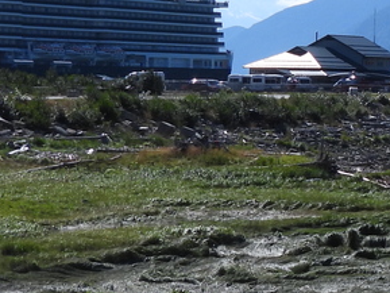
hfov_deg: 8.8
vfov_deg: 7.1
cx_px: 861
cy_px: 76
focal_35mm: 208
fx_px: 2344
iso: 100
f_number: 3.2
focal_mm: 8.4
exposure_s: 1/2000
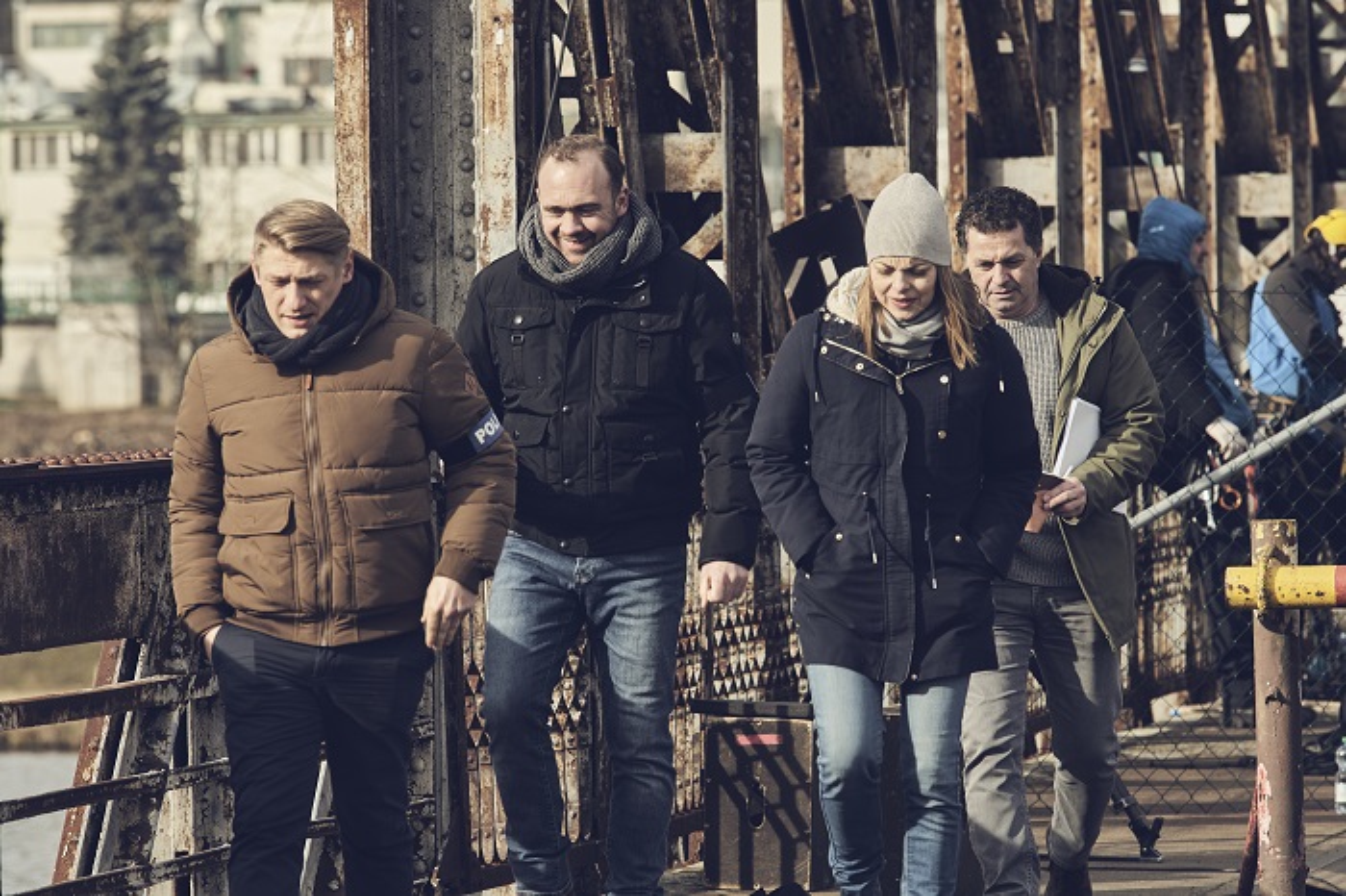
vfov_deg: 4.9
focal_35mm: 280
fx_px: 10463
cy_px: 448
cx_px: 673
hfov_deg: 7.4
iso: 200
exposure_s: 1/250
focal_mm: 280
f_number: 9
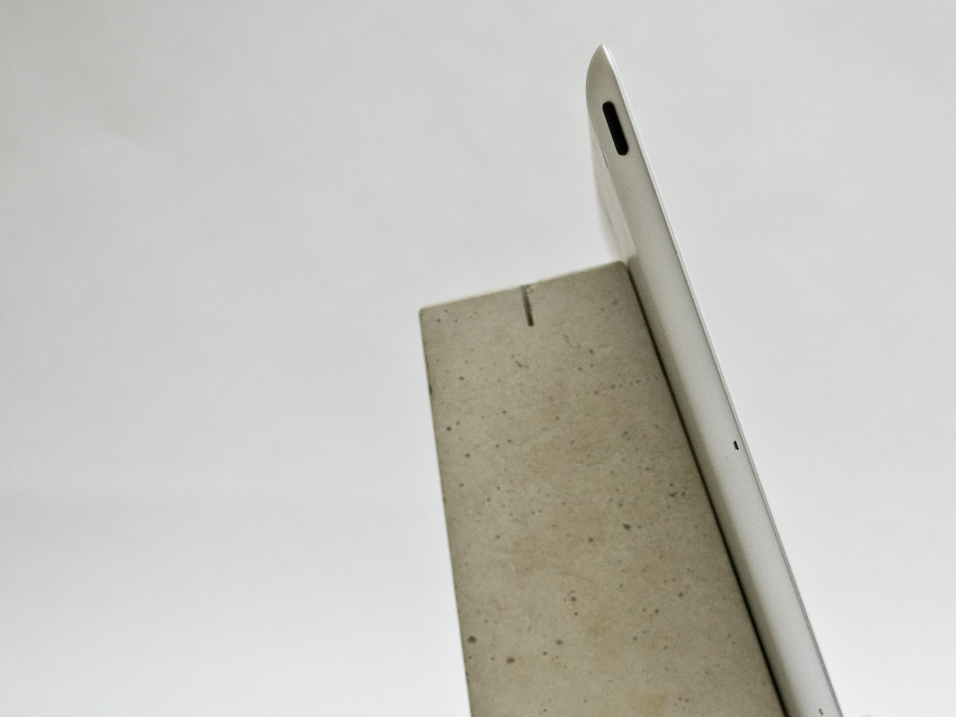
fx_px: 2012
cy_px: 510
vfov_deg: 20.1
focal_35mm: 73
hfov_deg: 26.3
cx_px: 733
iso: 200
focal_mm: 29
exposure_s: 1/15
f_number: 5
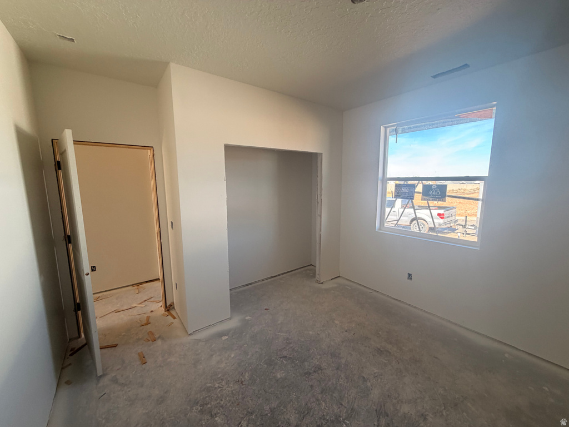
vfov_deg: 85.7
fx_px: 230
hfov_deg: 102.1
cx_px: 284
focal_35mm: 14
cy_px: 214
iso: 100
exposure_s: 1/121
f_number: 2.2
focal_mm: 2.22
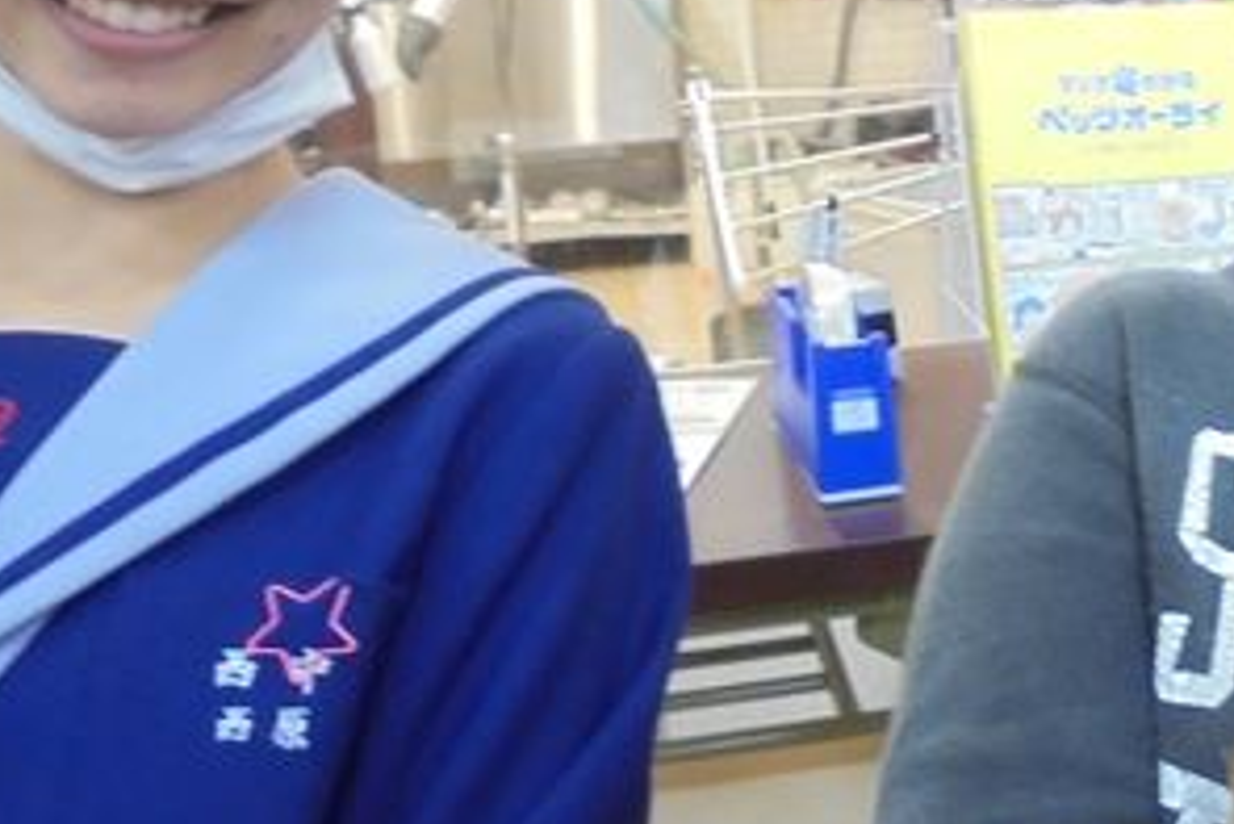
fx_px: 1886
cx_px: 1008
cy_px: 205
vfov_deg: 24.4
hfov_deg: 35.0
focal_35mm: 55
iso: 400
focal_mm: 4.6
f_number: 3.5
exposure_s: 1/20
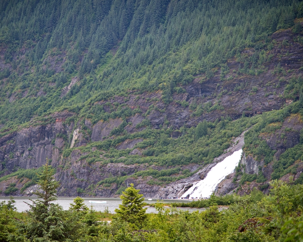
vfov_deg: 11.4
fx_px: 1220
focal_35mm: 136
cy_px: 120
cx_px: 137
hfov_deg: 14.2
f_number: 4
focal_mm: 120
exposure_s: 1/250
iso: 160
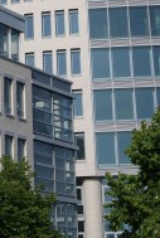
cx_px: -14
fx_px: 756
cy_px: -20
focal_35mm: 114
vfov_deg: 17.3
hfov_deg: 11.9
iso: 100
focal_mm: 24
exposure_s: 1/320
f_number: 10
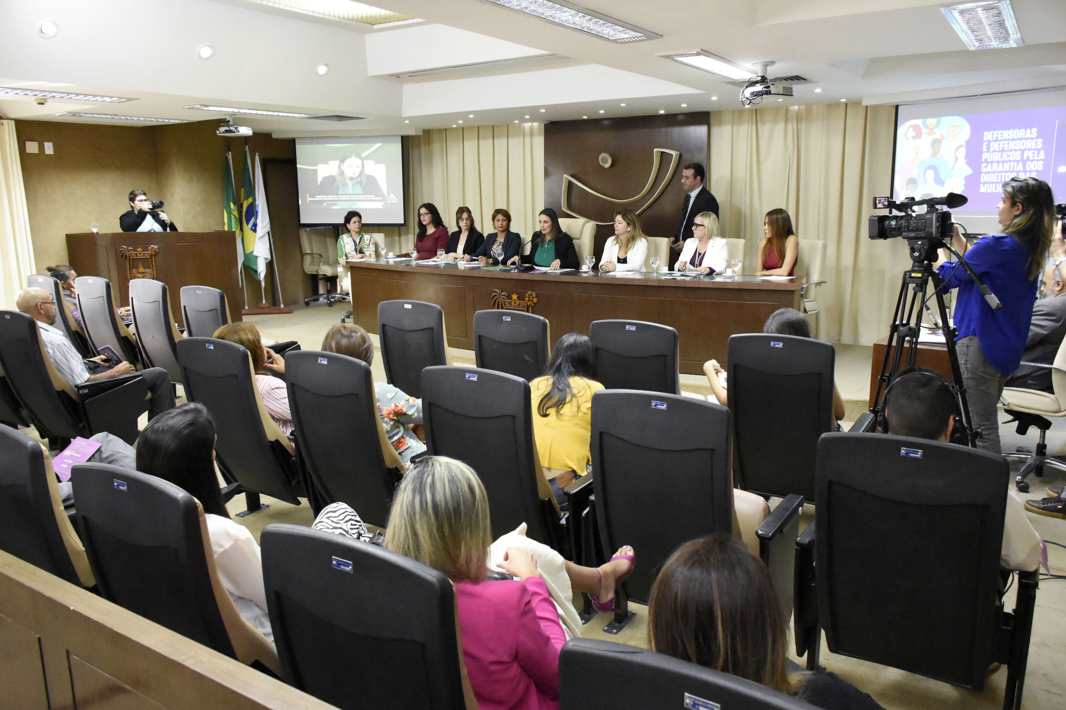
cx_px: 533
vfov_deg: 47.9
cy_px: 355
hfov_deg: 67.4
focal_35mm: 27
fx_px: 799
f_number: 5.6
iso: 8000
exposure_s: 1/125
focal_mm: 18
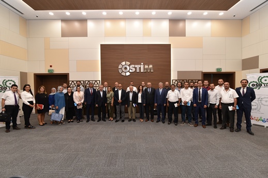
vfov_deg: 73.7
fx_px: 119
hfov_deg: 96.8
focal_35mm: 16
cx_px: 134
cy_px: 89
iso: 800
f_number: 5
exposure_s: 1/100
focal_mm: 16
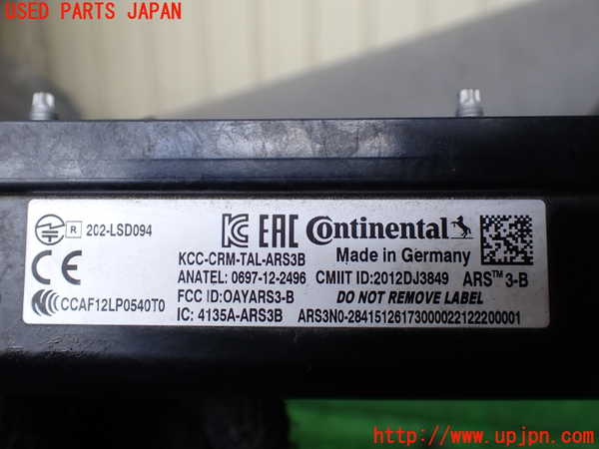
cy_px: 224
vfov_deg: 46.8
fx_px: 519
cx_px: 300
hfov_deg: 60.0
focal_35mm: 30
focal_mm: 5.4
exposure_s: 1/125
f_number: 2.3
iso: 125
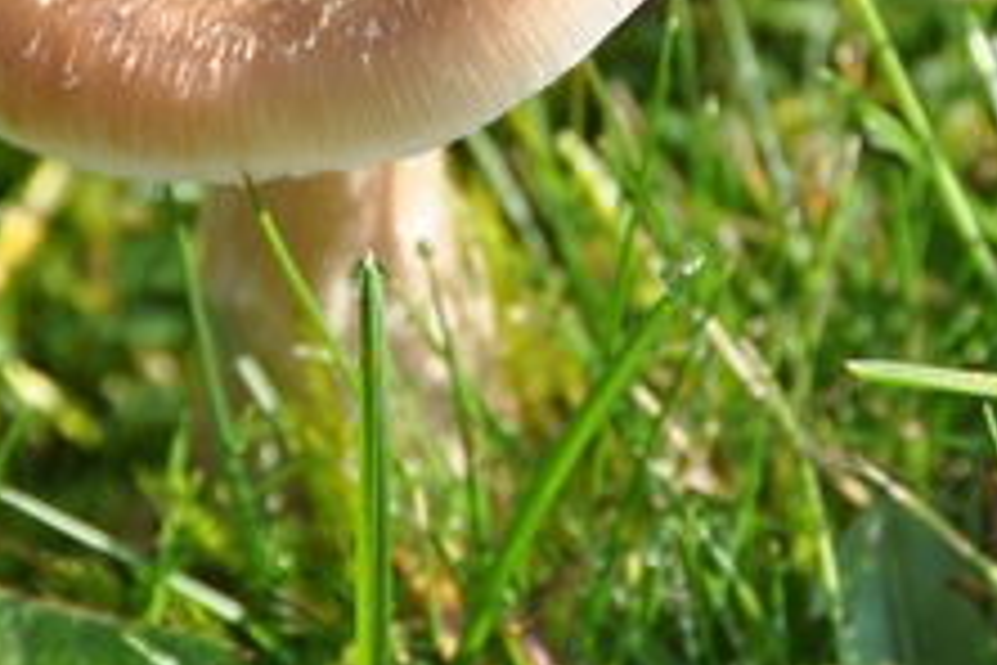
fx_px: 22403
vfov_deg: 1.7
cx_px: 521
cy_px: 130
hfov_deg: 2.5
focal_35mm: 809
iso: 220
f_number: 8
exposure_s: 1/125
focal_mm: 200
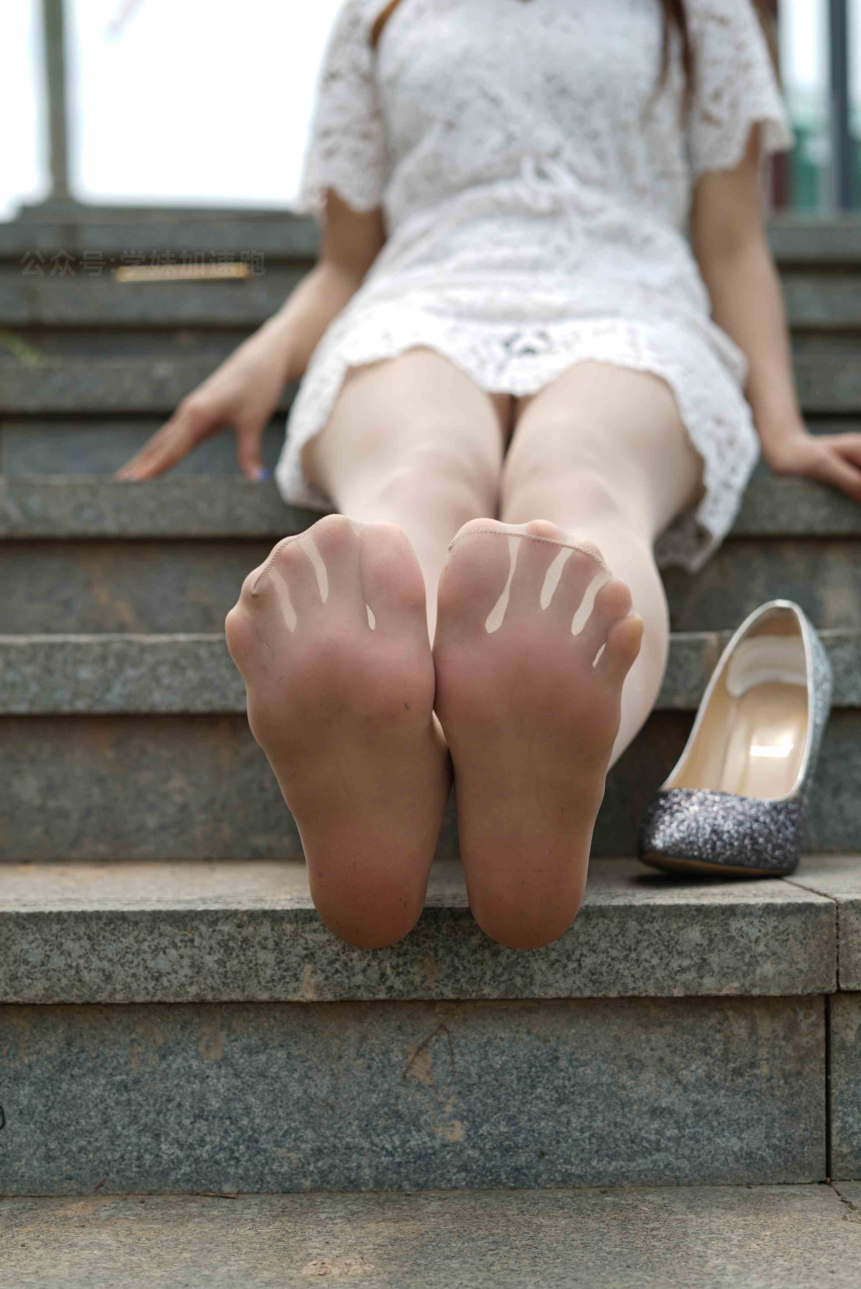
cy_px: 644
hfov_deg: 27.0
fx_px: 1791
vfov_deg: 39.6
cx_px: 430
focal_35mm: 50
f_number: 4
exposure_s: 1/500
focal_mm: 50
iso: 80
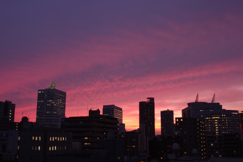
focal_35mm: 36
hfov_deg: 53.1
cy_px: 81
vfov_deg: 36.8
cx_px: 122
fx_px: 243
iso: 100
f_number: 14
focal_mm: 24
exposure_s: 1.6
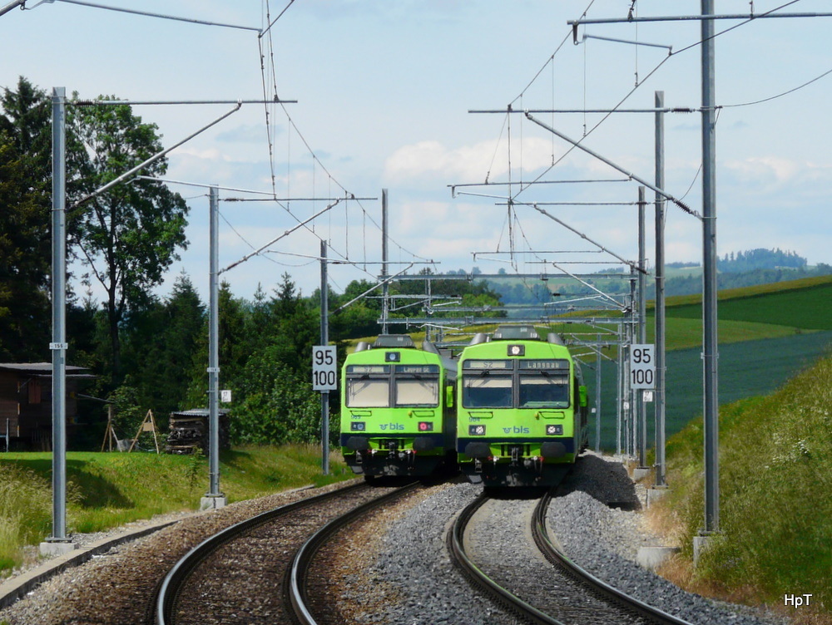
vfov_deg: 11.3
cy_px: 312
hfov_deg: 15.0
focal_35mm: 131
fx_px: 3152
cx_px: 416
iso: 100
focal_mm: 21.6
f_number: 6.3
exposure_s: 1/500
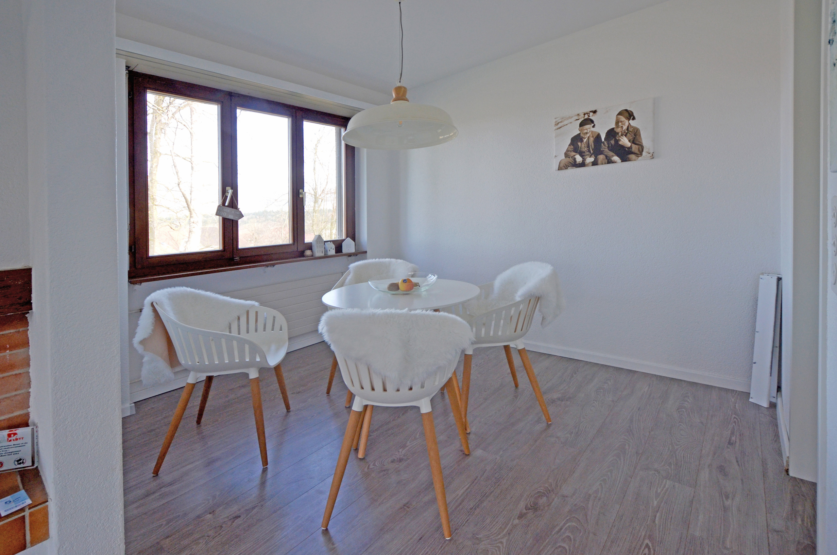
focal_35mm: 15
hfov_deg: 100.5
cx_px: 418
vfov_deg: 77.1
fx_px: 348
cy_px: 278
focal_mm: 10
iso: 400
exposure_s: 1/100
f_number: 5
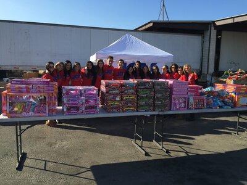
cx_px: 124
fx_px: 207
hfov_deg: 61.7
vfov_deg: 48.2
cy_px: 92
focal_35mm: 29
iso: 32
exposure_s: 1/1412
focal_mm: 4.15
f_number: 2.2
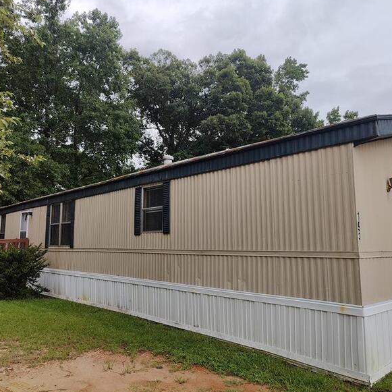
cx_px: 200
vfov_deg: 57.3
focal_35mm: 28
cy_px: 193
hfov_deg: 57.3
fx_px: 359
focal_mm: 6.06
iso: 50
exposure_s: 1/1540
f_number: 1.8
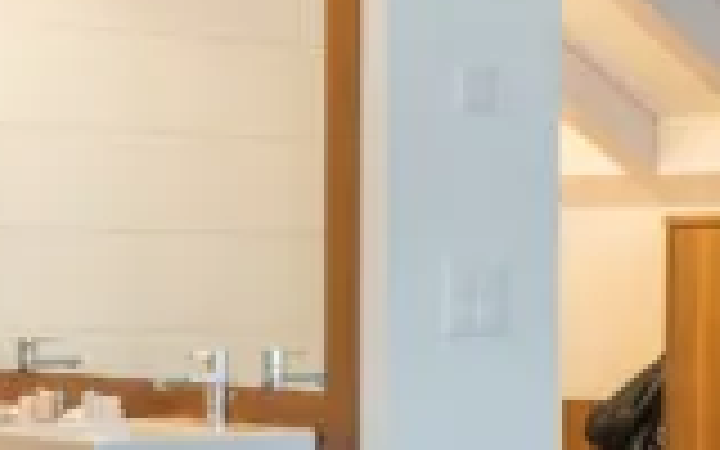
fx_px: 2394
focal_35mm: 122
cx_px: 562
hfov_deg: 17.0
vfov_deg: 10.7
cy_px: 295
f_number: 7.1
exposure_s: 1/8
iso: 400
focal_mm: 16
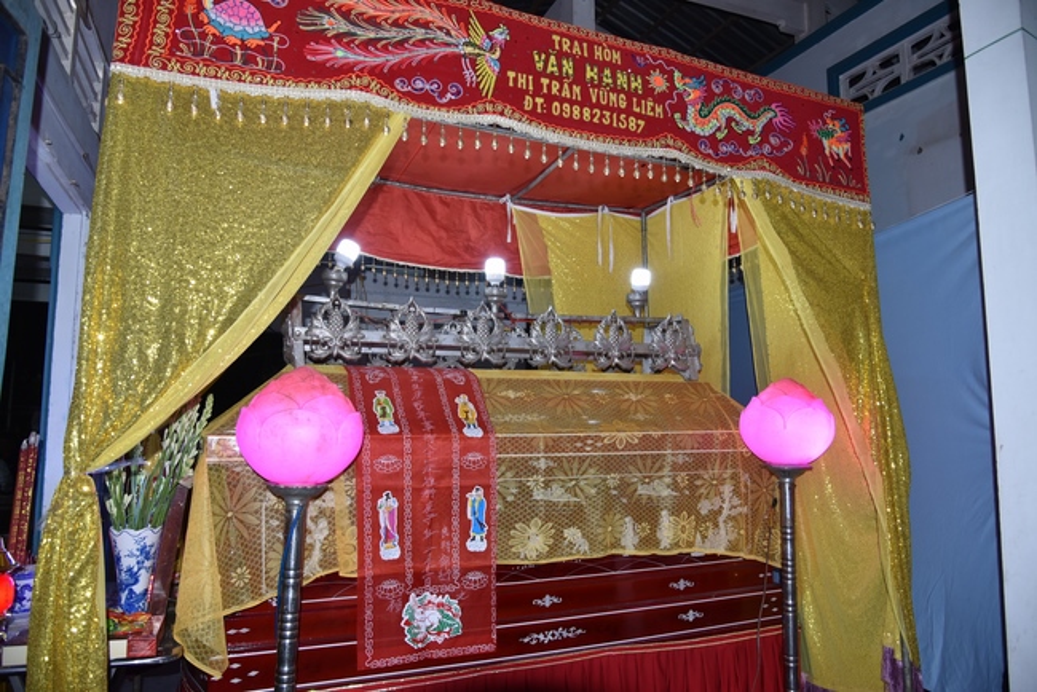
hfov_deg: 73.7
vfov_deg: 53.2
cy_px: 346
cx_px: 518
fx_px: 692
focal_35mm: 24
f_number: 4.5
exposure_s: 1/60
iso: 640
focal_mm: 24
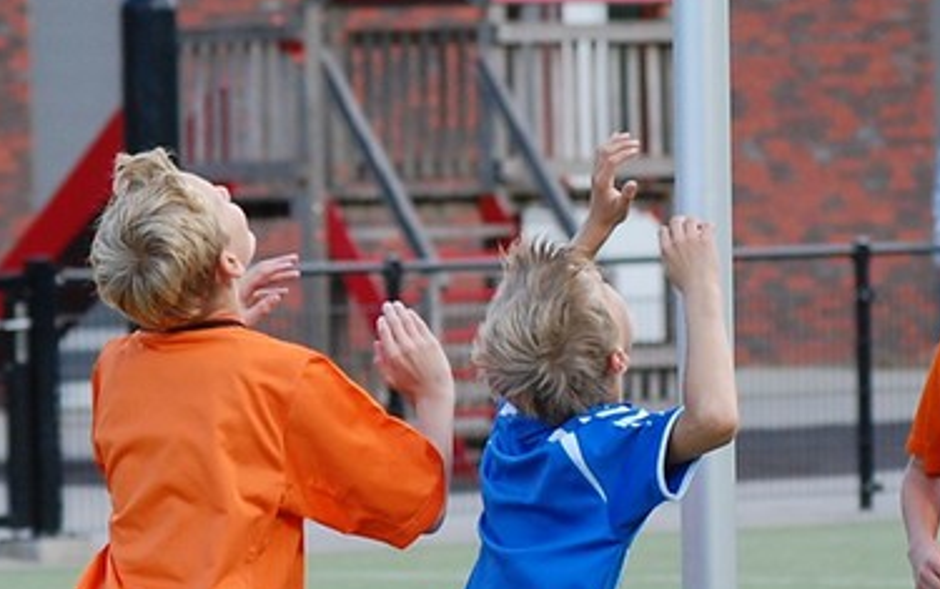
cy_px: 514
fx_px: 9614
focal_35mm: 375
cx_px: 749
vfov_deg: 3.5
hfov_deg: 5.6
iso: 450
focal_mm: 90
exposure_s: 1/500
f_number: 4.5
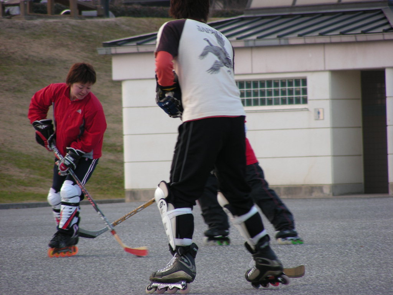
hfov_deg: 5.2
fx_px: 4314
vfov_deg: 3.9
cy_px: 148
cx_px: 196
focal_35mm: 380
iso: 50
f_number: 3.5
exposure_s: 1/85.7
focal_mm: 63.3
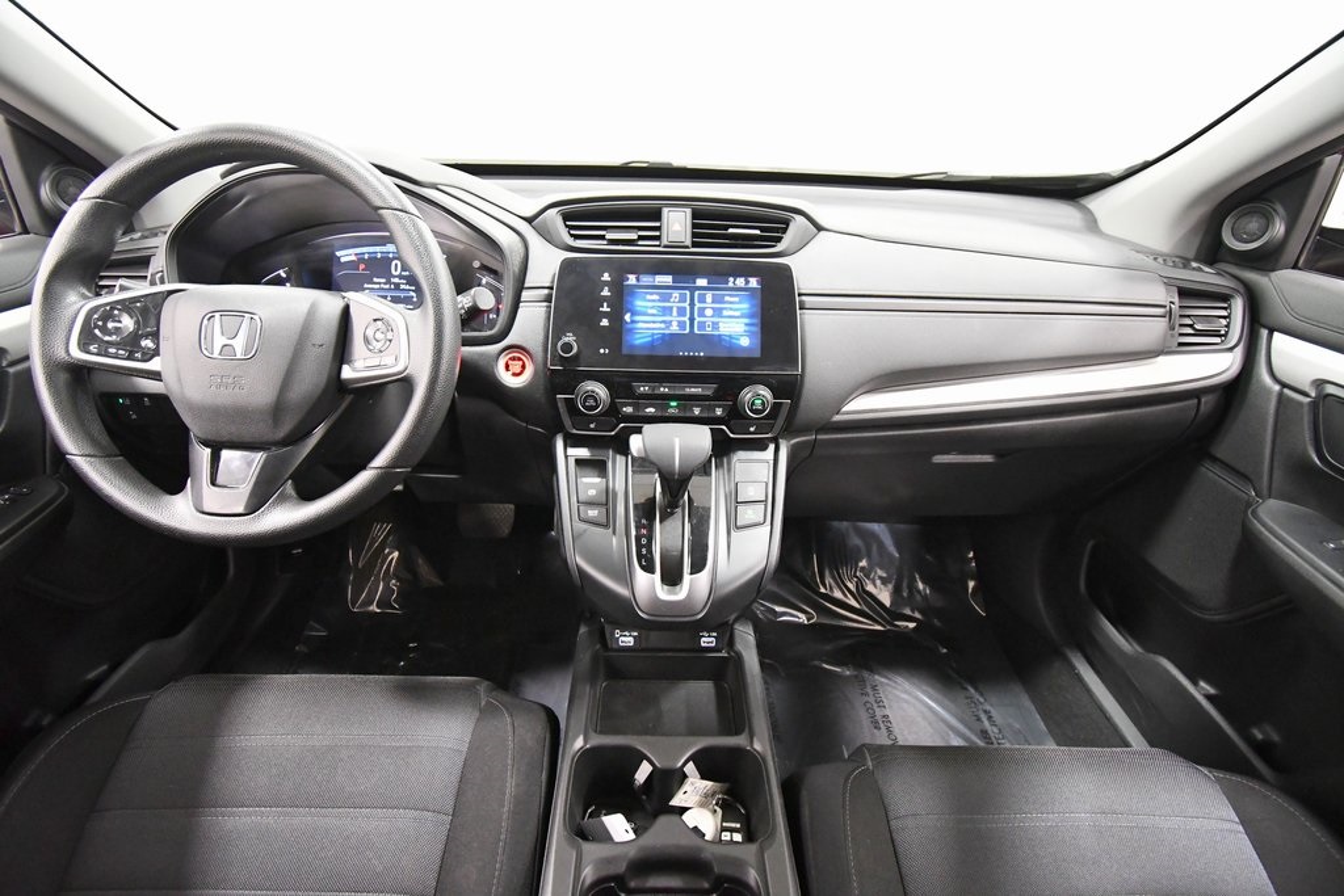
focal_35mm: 15
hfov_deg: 100.4
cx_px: 672
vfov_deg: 77.3
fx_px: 560
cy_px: 448
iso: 4000
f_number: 4.5
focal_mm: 10
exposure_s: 1/60
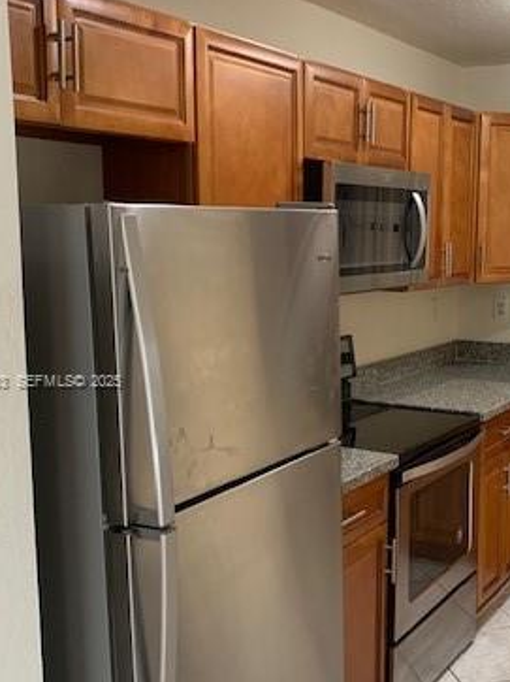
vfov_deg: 41.2
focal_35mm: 46
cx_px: 386
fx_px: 905
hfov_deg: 30.9
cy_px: 382
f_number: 1.8
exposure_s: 1/60
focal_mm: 4.25
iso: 250
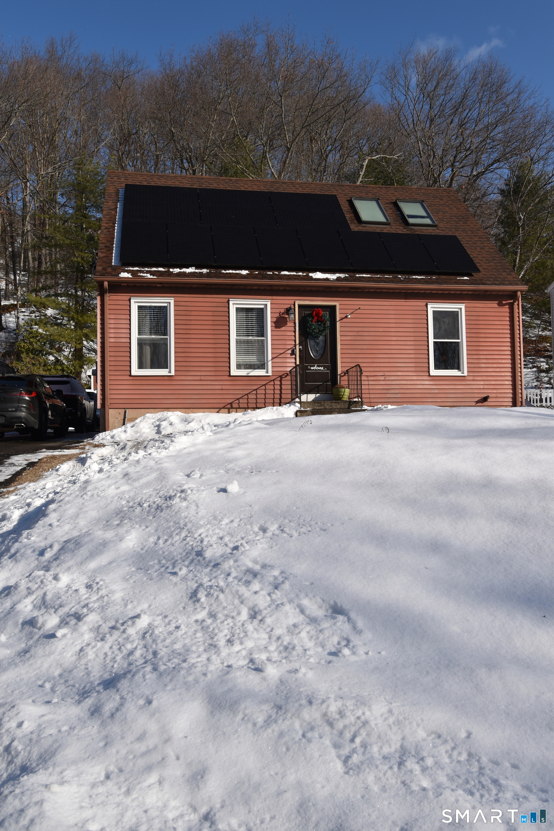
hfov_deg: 43.6
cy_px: 416
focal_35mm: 30
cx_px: 277
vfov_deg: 61.9
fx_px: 692
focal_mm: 20
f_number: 9
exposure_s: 1/320
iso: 100
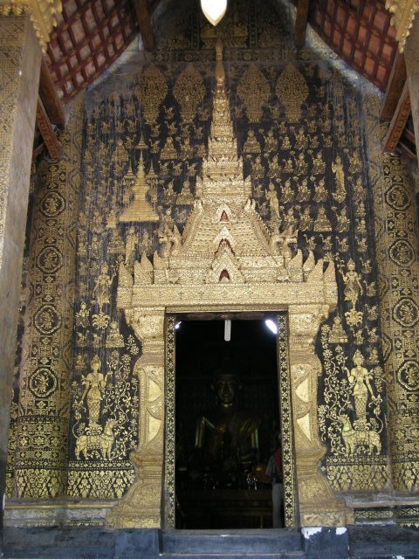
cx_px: 210
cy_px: 280
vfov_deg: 39.7
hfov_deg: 30.3
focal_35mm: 48
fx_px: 775
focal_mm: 10.1
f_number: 3.1
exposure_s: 1/28
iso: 64
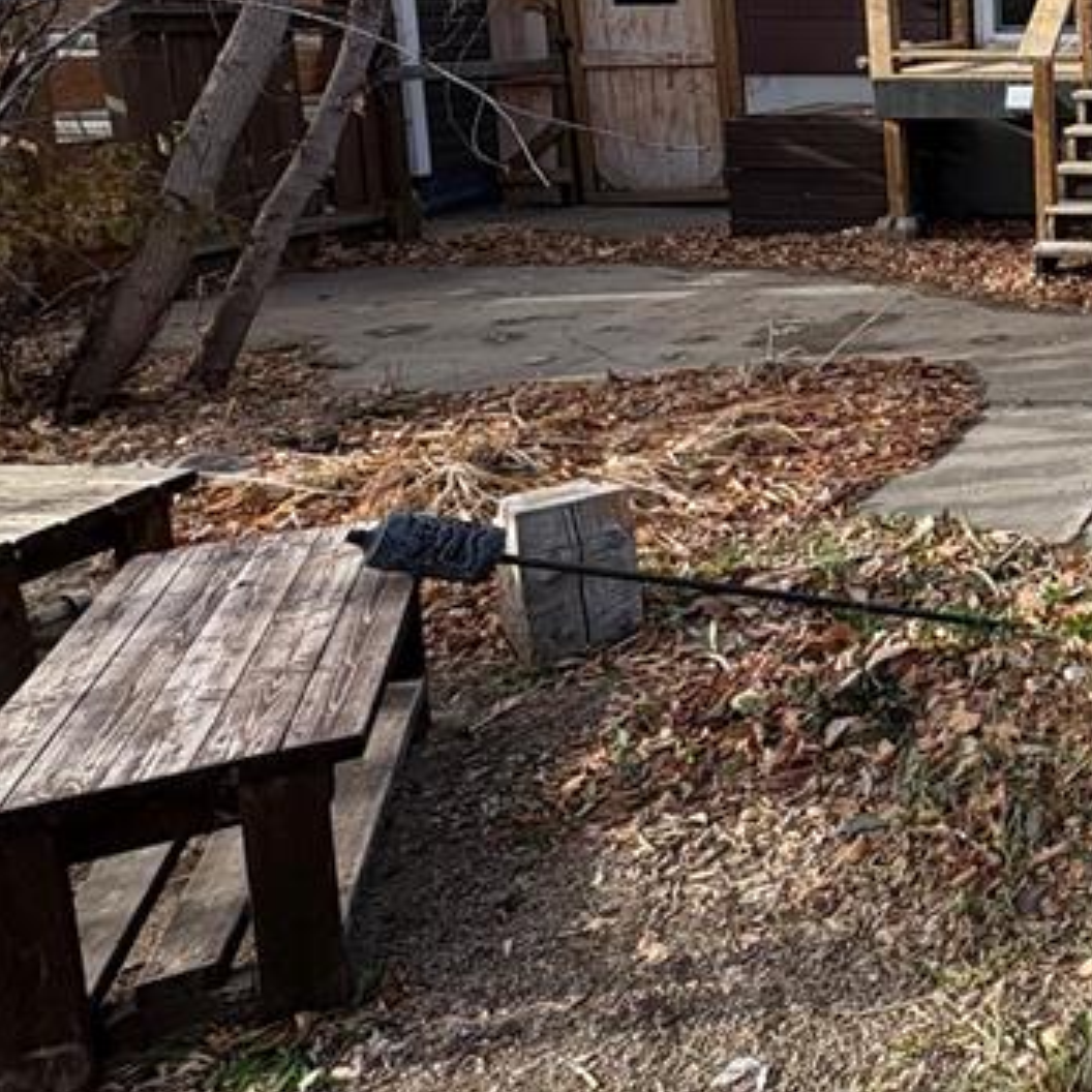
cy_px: 168
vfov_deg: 43.2
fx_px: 1285
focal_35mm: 36
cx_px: 1480
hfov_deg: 32.2
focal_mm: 2.22
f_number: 2.2
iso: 64
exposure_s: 1/464
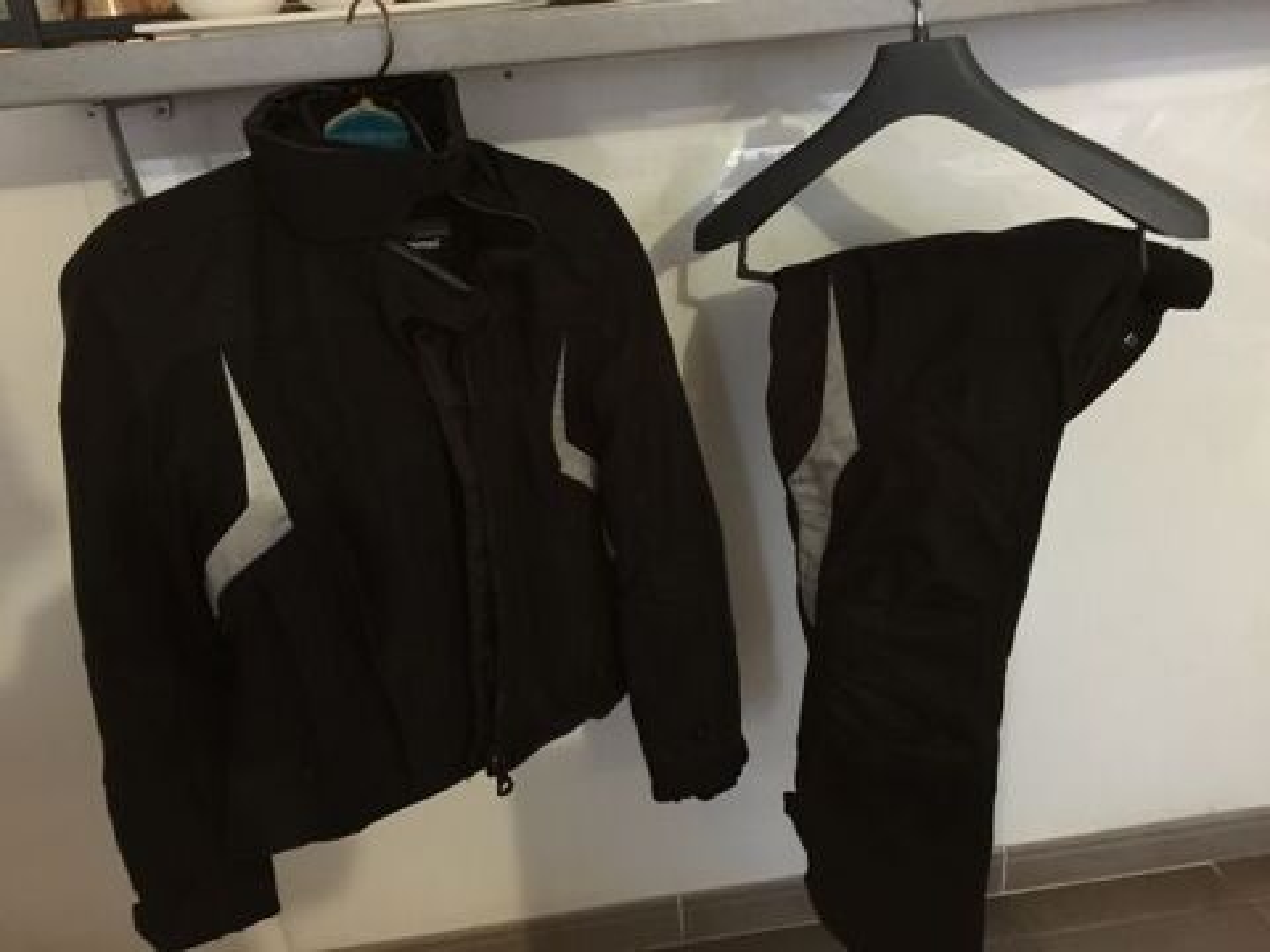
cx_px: 635
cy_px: 476
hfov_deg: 61.7
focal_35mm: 29
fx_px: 1064
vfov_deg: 48.2
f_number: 2.2
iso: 125
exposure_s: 1/4
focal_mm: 4.15
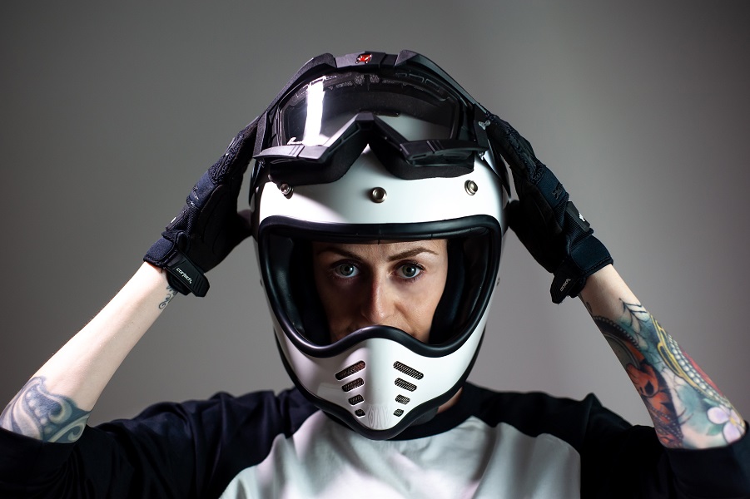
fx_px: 1041
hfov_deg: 39.6
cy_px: 250
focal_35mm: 50
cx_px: 375
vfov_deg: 27.0
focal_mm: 50
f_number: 3.2
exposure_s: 1/125
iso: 500
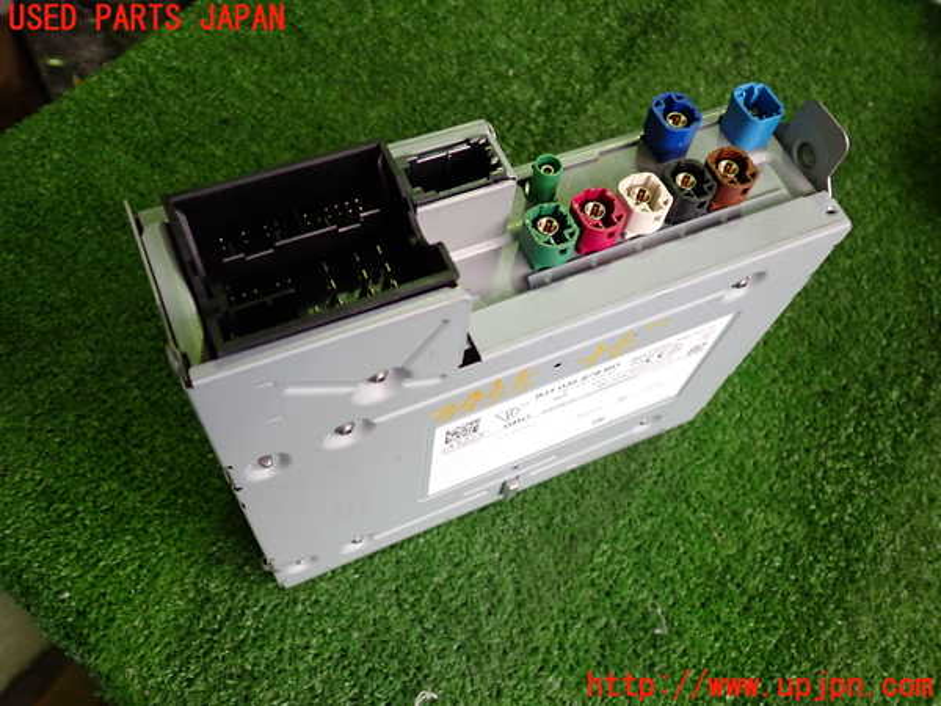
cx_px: 470
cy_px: 353
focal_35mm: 30
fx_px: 816
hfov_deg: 60.0
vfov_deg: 46.8
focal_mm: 5.4
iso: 200
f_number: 2.3
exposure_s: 1/60
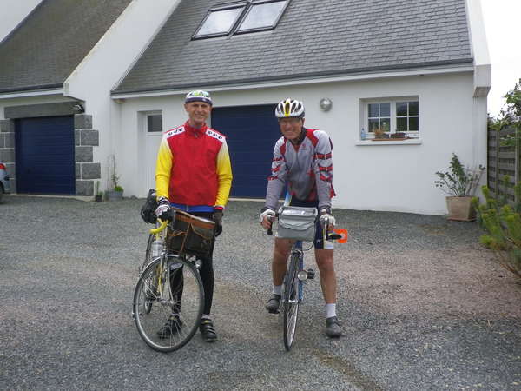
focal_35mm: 47
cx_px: 260
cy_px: 196
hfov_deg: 40.4
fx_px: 707
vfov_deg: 30.9
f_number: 4.6
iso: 80
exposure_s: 1/320
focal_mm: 8.46
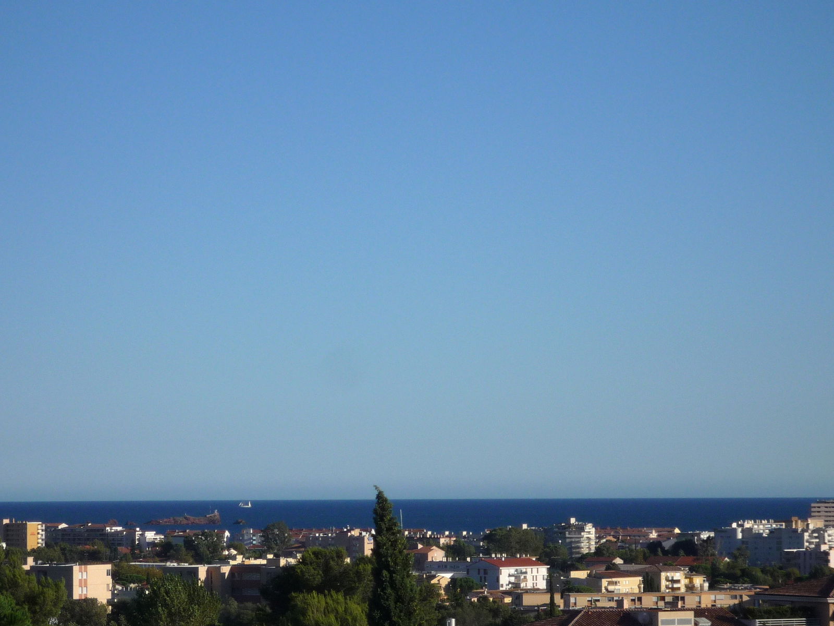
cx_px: 417
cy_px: 313
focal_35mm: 144
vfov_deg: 10.3
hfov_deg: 13.7
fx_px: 3469
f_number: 5.6
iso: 100
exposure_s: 1/800
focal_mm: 17.6
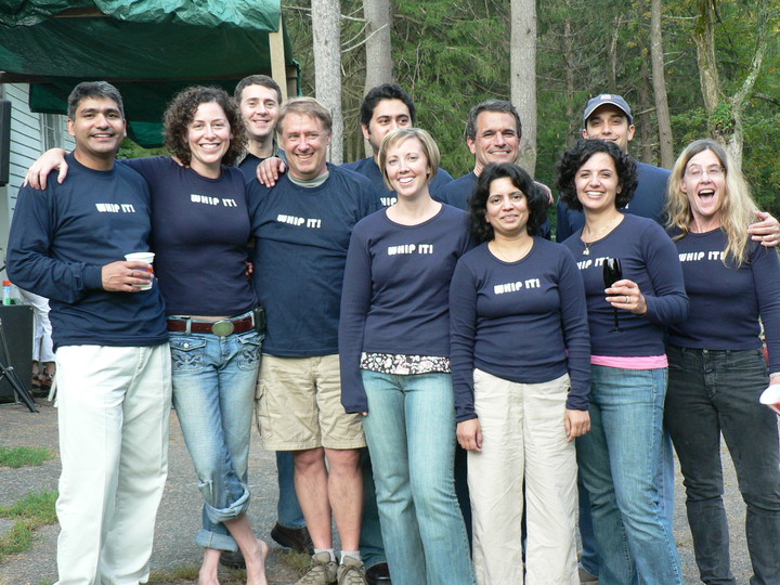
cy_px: 292
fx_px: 1397
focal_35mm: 62
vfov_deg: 23.7
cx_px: 390
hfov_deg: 31.2
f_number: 3.2
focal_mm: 10.4
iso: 150
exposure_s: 1/30
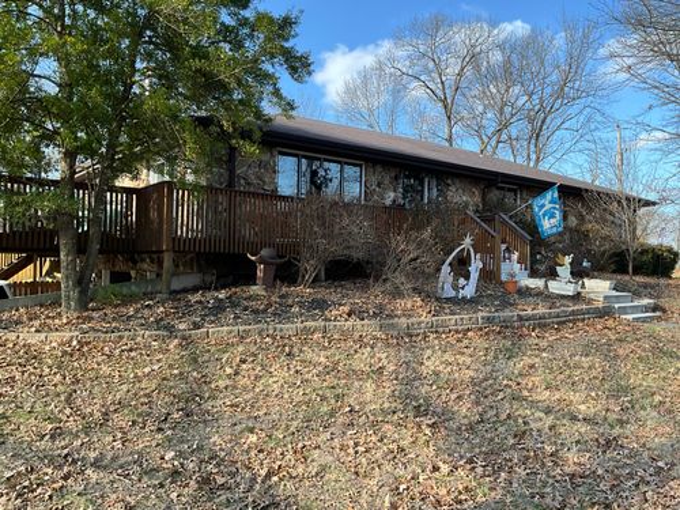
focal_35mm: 29
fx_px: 570
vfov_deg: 48.2
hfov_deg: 61.7
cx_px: 340
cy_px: 255
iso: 25
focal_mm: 3
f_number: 1.8
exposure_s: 1/367
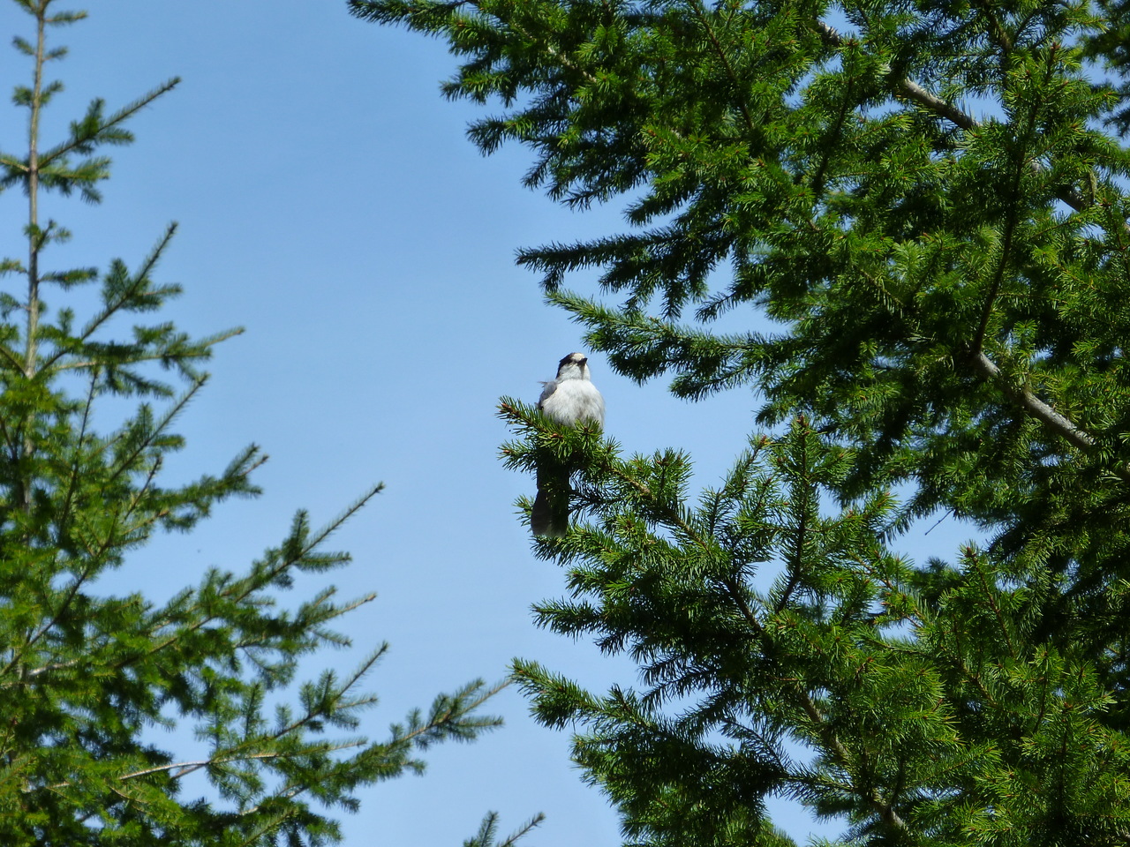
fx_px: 7182
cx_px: 565
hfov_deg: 9.0
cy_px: 424
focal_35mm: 220
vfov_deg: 6.8
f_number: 5.9
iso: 125
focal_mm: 36
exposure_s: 1/250
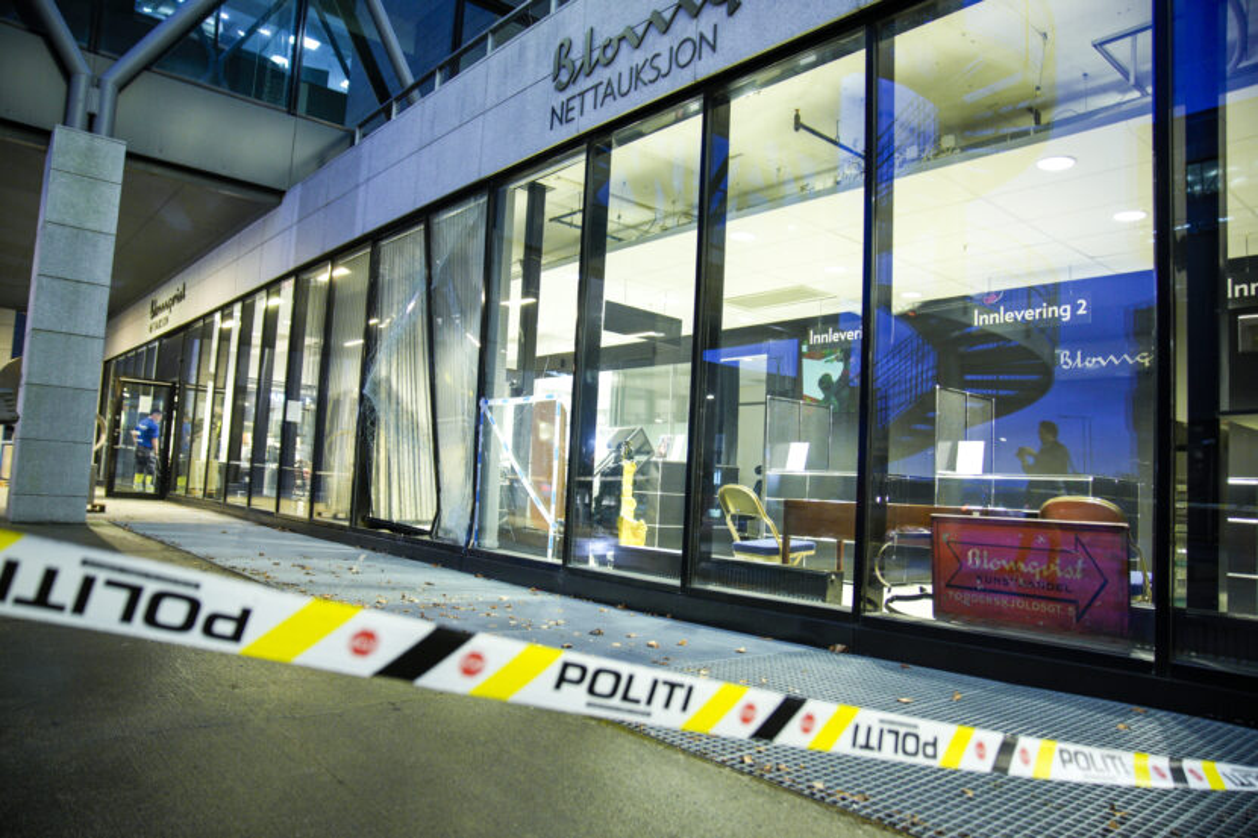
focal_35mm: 24
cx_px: 629
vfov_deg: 53.1
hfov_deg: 73.8
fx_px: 838
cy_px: 419
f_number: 2.8
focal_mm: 24
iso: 1600
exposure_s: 1/20
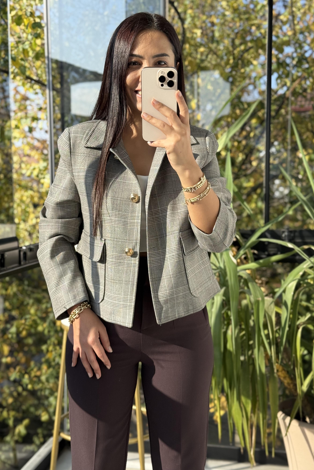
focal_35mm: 50
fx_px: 654
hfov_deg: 27.0
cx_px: 158
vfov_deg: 39.6
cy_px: 235
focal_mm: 6.76
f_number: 1.78
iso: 80
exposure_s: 1/1242
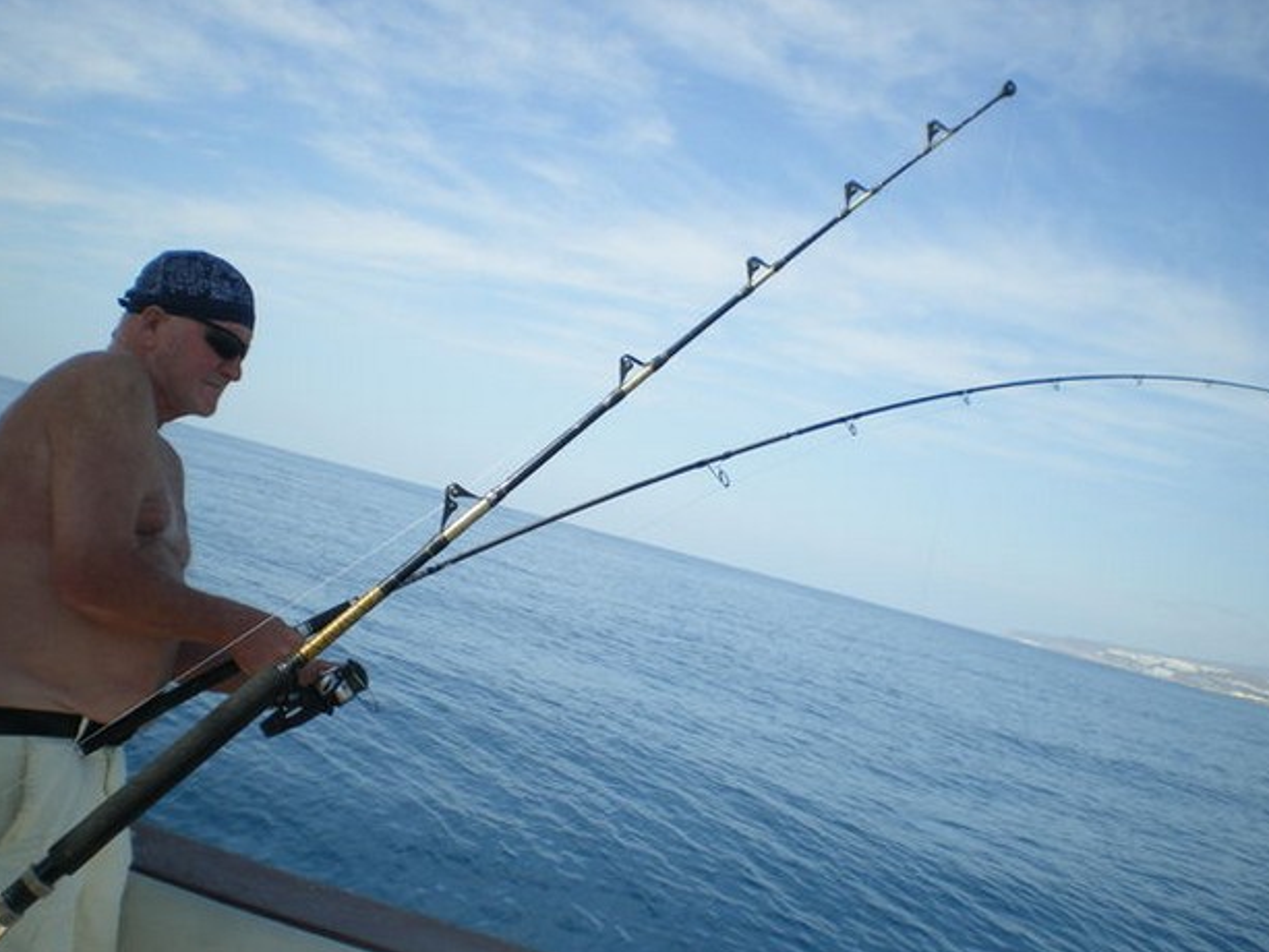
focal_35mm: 37
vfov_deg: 38.7
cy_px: 480
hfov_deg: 50.1
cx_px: 627
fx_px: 1357
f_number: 4.6
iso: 50
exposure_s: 1/400
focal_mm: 6.3
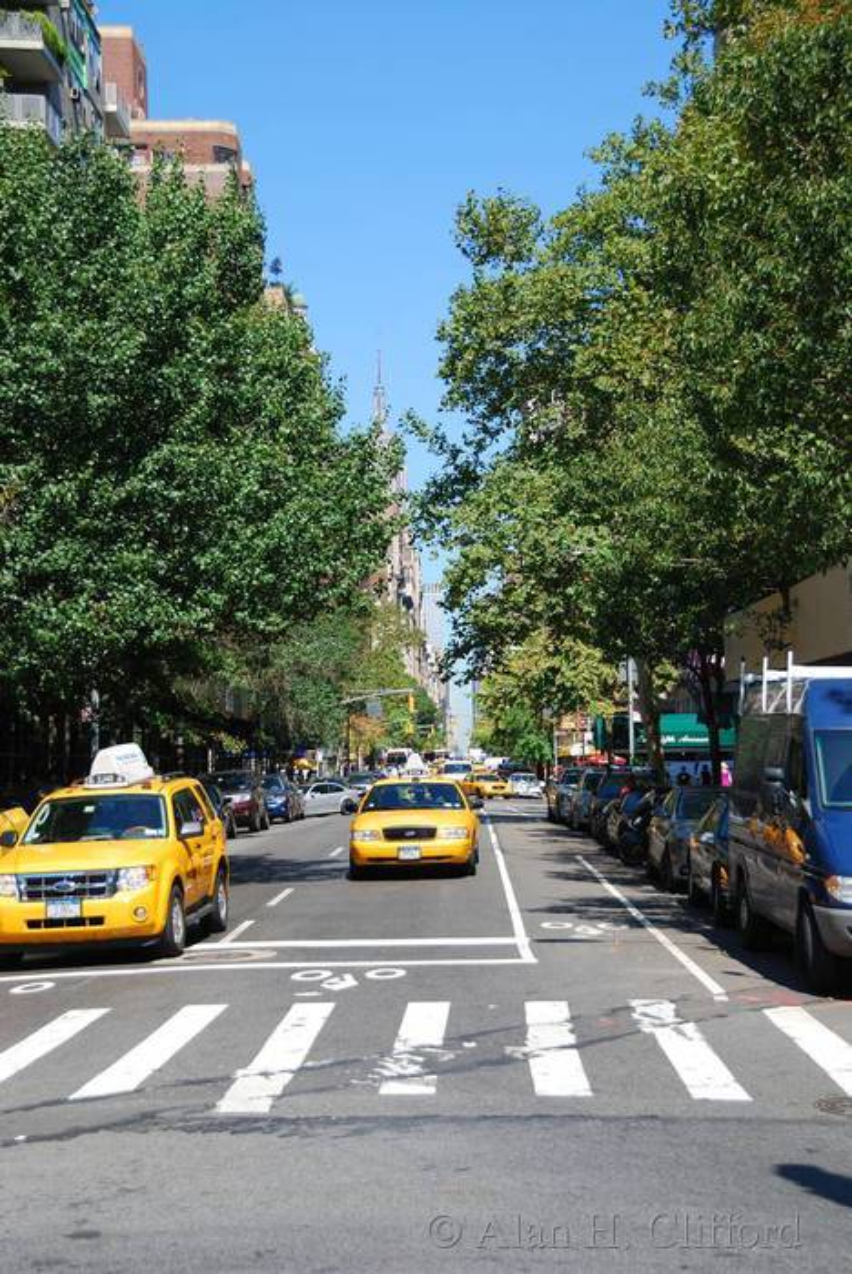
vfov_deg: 35.0
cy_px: 637
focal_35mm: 57
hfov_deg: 23.8
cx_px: 426
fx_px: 2019
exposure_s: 1/400
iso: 100
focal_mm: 38
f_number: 4.5
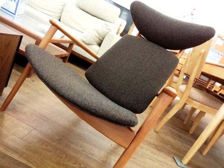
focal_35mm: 26
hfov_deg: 67.3
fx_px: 168
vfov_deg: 53.1
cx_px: 112
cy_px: 84
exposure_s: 1/30
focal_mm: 4.6
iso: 320
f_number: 3.3
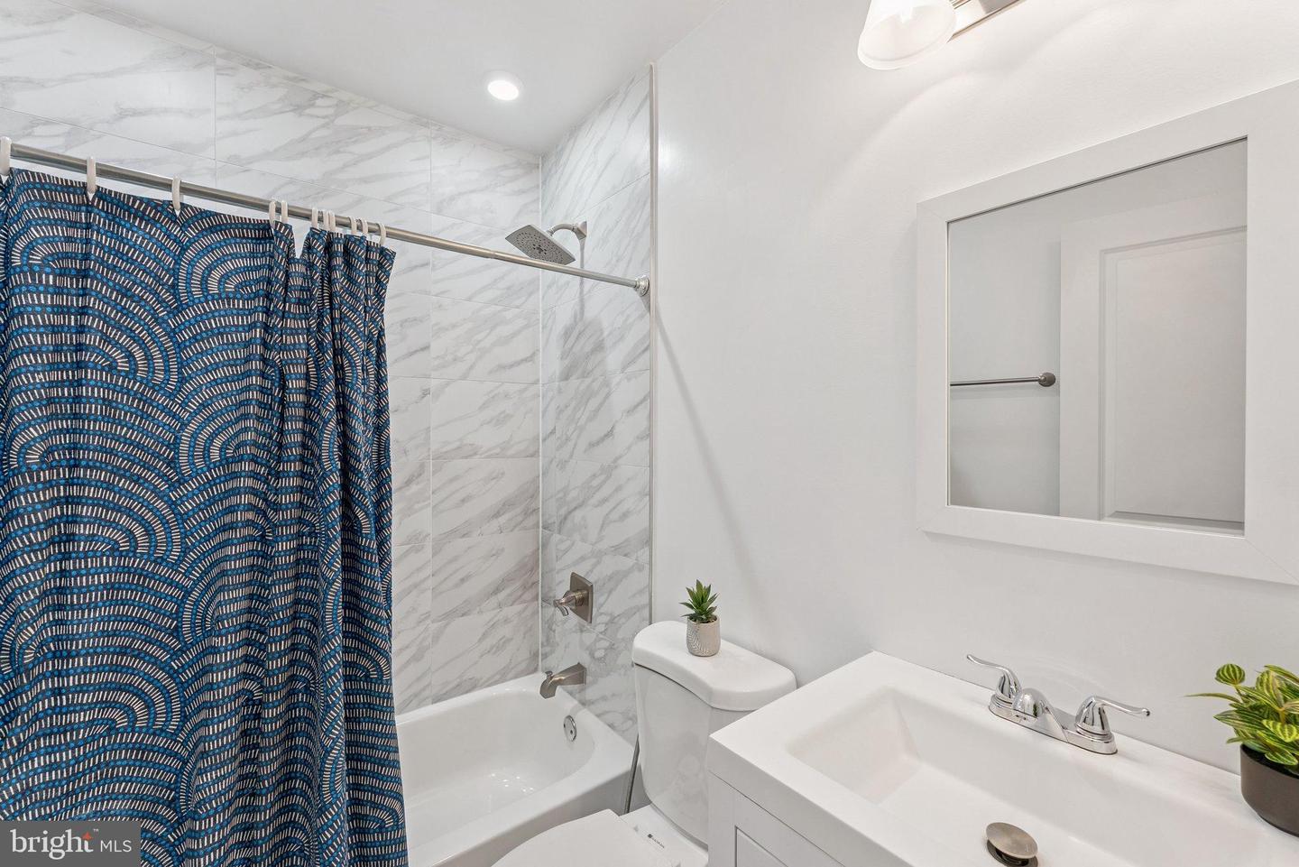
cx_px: 650
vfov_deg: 81.2
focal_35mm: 14
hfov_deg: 104.2
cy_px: 434
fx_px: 505
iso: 250
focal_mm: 14
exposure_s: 1/6
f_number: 9
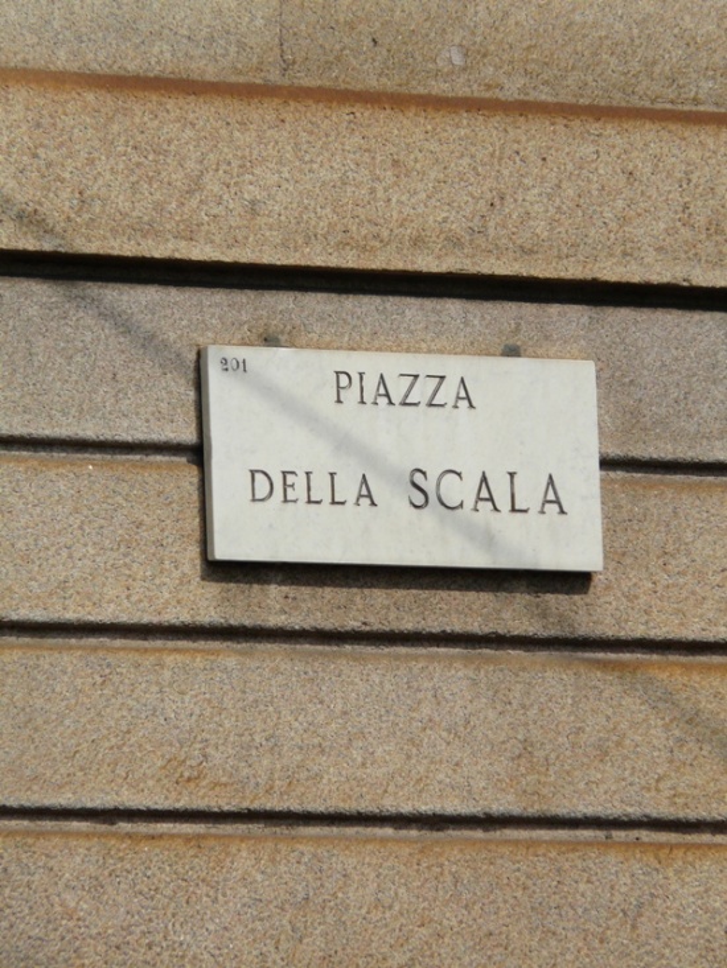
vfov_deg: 3.9
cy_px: 484
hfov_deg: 3.0
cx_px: 364
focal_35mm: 504
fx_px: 14109
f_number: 6.3
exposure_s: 1/500
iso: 100
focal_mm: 82.8
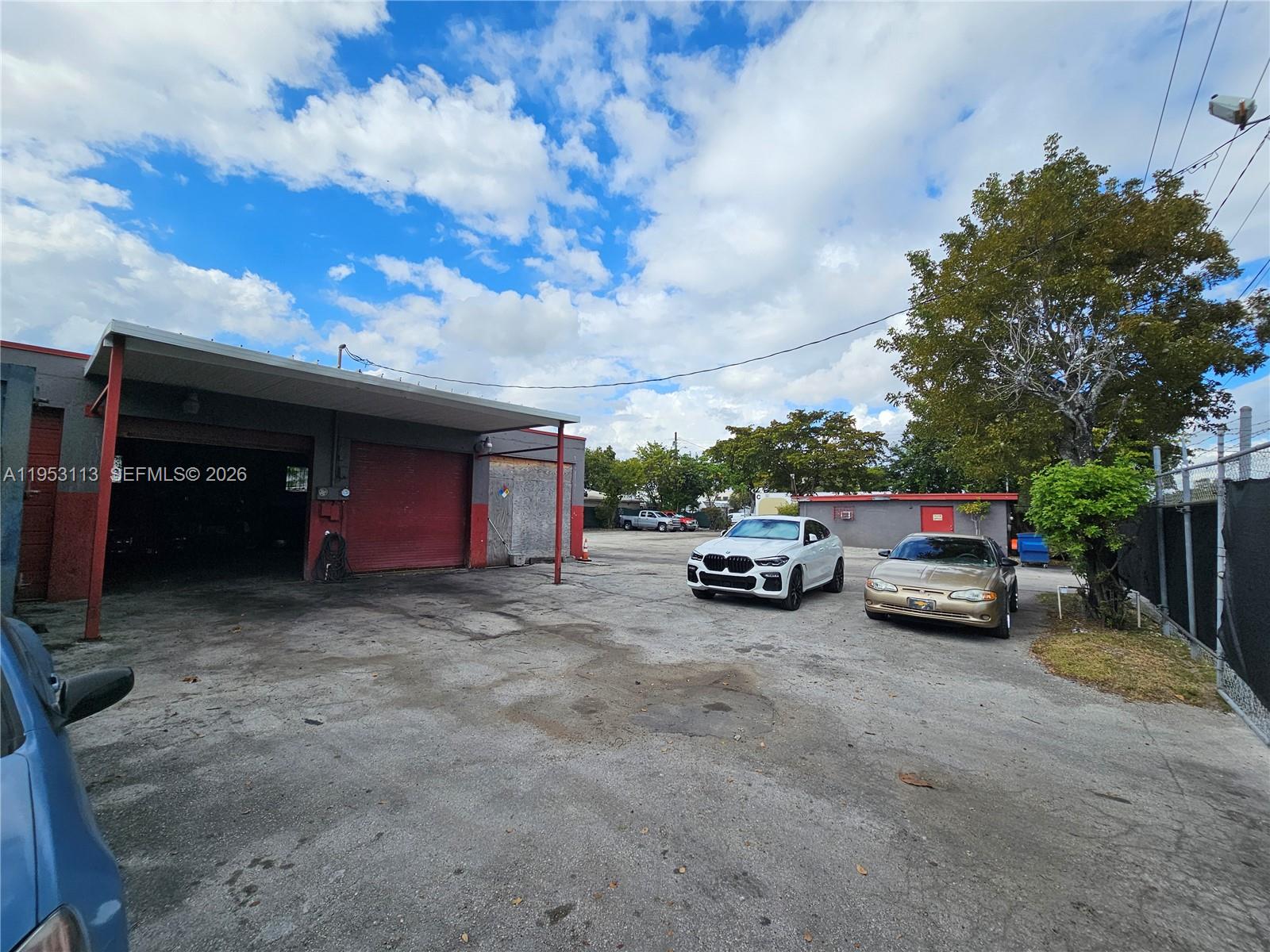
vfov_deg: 89.9
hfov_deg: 106.2
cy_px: 476
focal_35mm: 13
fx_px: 477
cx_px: 635
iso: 50
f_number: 2.2
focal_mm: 2.2
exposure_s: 1/2701
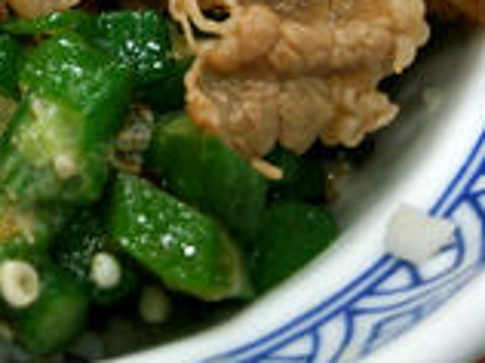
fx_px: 1063
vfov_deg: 18.3
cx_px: -89
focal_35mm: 76
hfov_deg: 23.6
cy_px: -74
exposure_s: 1/50
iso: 80
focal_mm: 4.06
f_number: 1.94
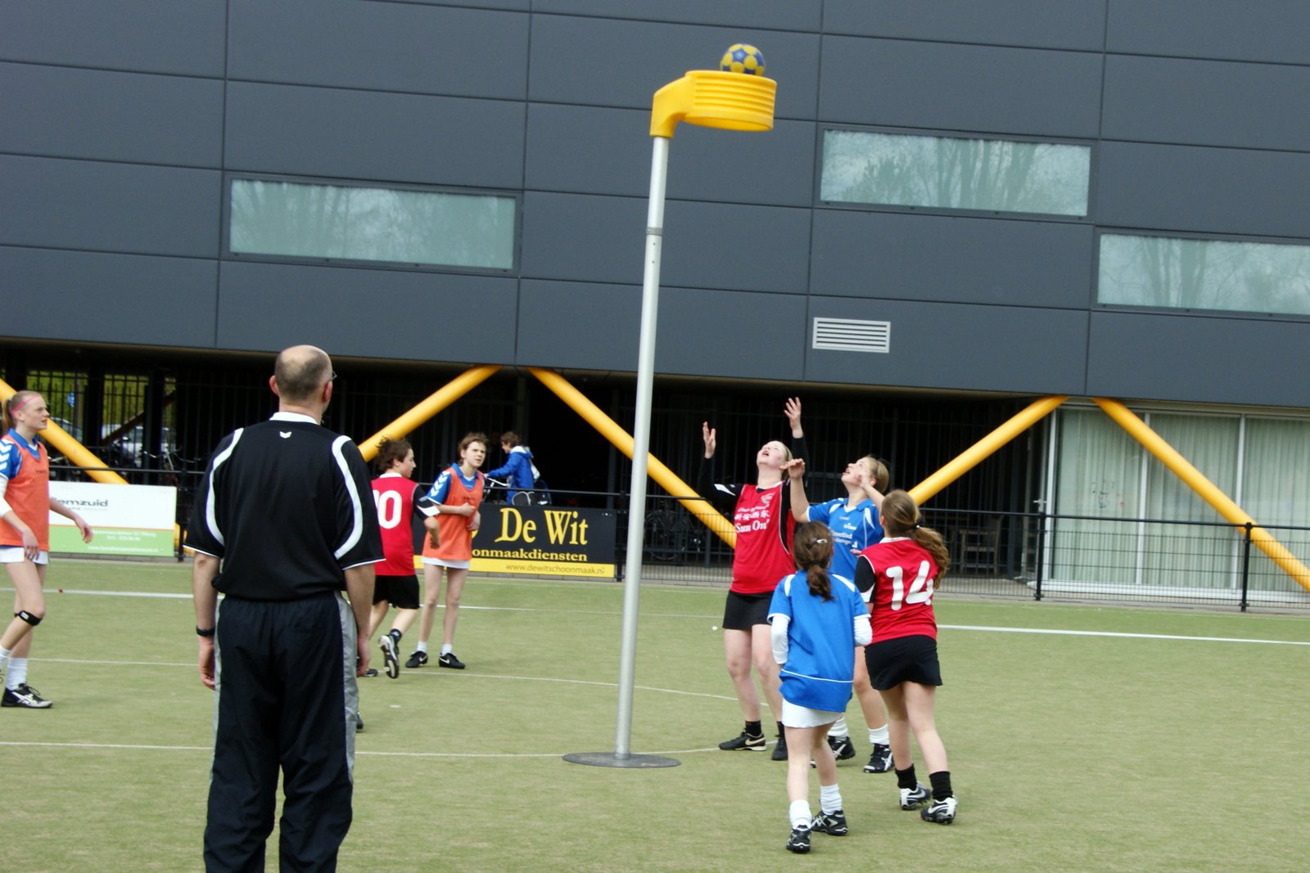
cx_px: 655
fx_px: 1910
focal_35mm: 52
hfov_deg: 37.8
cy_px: 436
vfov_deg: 25.8
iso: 200
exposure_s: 1/250
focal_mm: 35
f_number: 9
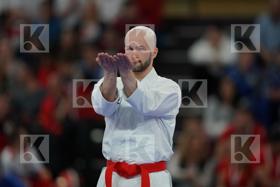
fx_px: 3111
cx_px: 140
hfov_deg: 5.2
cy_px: 94
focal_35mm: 400
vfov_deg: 3.4
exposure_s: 1/500
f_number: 2.8
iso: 800
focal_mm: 400
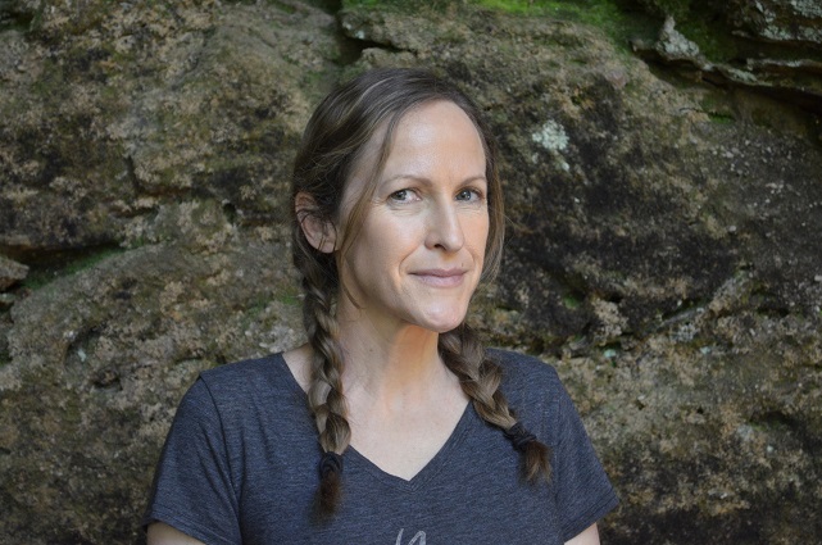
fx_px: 1880
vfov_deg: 16.5
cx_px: 411
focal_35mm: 82
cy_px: 272
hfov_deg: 24.7
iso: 1600
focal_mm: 55
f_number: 5.6
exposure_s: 1/30
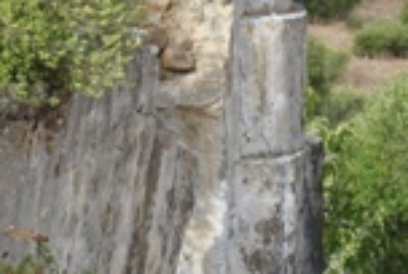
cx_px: 191
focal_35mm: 215
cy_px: -27
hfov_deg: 9.6
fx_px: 2441
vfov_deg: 6.4
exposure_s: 1/200
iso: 200
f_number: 10
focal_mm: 34
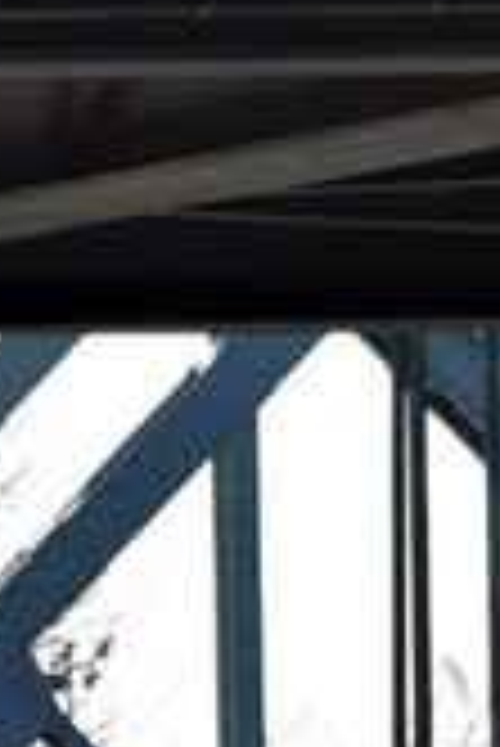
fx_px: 30405
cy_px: 1512
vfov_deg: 1.4
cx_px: 685
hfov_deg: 0.9
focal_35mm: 1463
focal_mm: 135
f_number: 6.3
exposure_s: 1/640
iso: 200
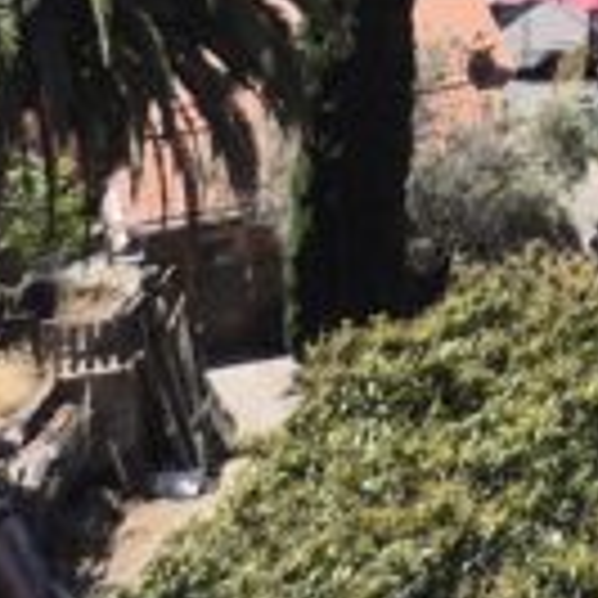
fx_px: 3049
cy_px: -814
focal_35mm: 156
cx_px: 1942
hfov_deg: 8.7
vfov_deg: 9.9
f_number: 1.8
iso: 25
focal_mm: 5.4
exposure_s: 1/1084
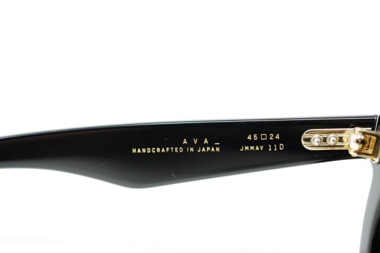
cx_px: 190
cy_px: 126
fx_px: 527
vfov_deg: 27.0
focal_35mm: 50
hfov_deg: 39.6
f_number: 2.8
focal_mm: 50
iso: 320
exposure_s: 1/50
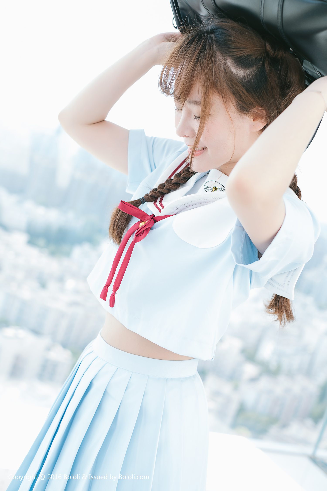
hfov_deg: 25.5
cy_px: 246
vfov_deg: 37.5
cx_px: 164
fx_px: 722
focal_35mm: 53
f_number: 2.8
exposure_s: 1/320
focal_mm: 35
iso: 100
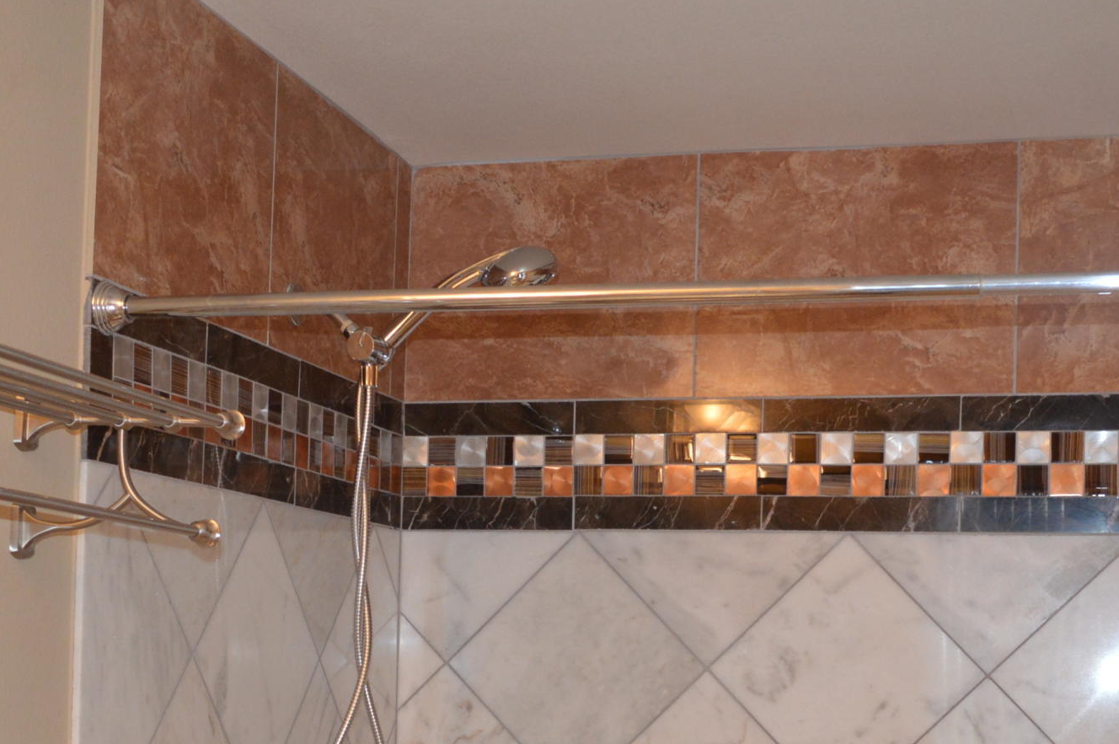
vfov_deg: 21.7
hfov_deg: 32.9
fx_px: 1894
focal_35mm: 61
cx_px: 533
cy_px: 668
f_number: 3.5
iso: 720
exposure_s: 1/60
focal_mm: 18
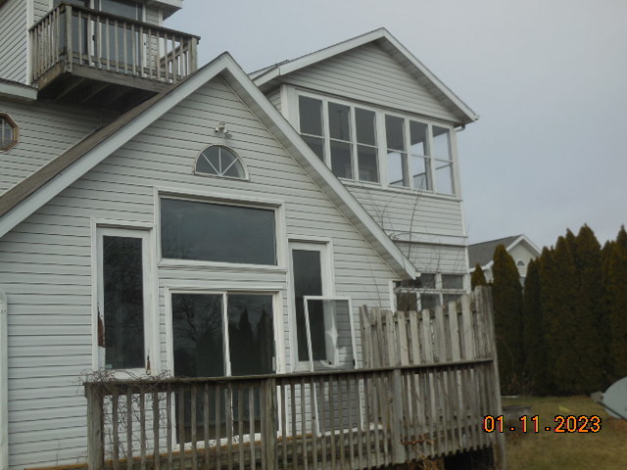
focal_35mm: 46
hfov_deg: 41.2
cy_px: 235
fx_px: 833
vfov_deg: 31.5
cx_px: 314
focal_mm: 8.2
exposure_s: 1/1000
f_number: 3.8
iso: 125
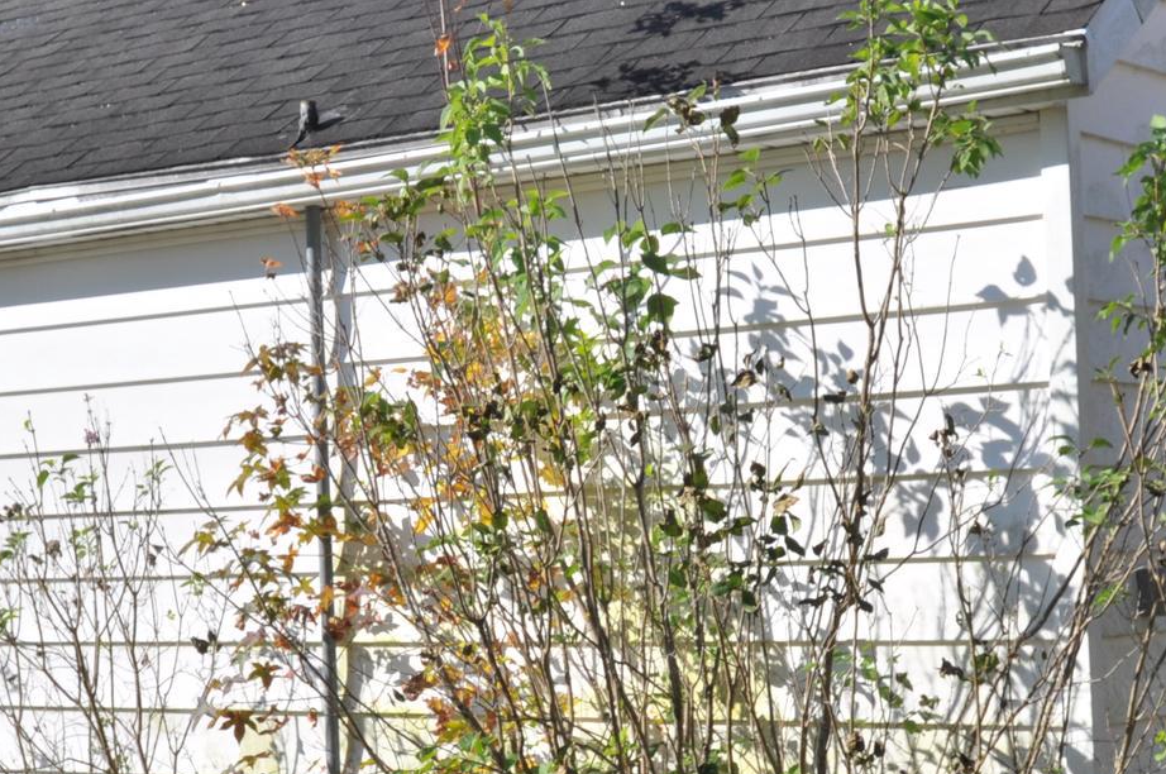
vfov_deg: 17.0
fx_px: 2587
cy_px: 434
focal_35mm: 80
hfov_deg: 25.4
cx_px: 502
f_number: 10
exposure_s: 1/400
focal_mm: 24
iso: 200
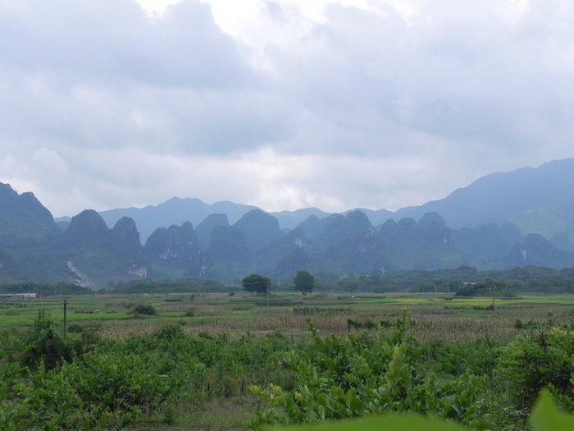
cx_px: 287
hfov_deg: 26.0
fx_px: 1244
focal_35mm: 75
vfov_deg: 19.6
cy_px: 216
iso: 160
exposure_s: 1/413
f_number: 7.1
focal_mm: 13.4
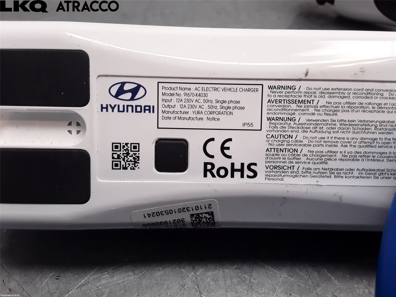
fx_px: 320
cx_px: 198
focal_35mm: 28
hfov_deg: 63.4
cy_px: 148
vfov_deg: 49.7
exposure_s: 1/180
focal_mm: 2.91
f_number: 1.9
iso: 100
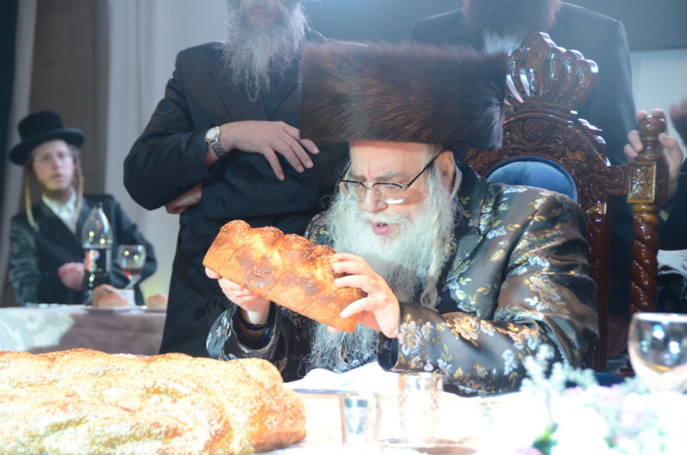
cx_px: 344
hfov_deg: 17.1
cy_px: 228
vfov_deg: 11.4
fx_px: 2285
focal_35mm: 120
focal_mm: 80
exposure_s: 1/30
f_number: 5.6
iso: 1600
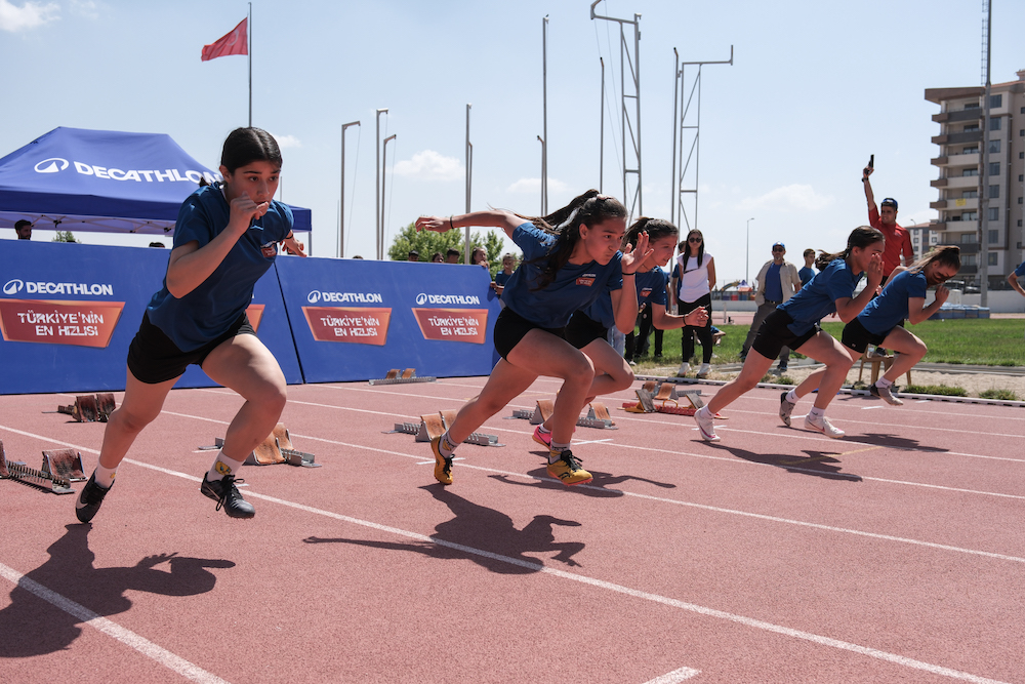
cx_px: 512
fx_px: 1025
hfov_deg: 53.1
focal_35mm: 36
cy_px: 342
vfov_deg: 36.9
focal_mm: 24.2
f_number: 4.5
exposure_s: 1/2000
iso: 320
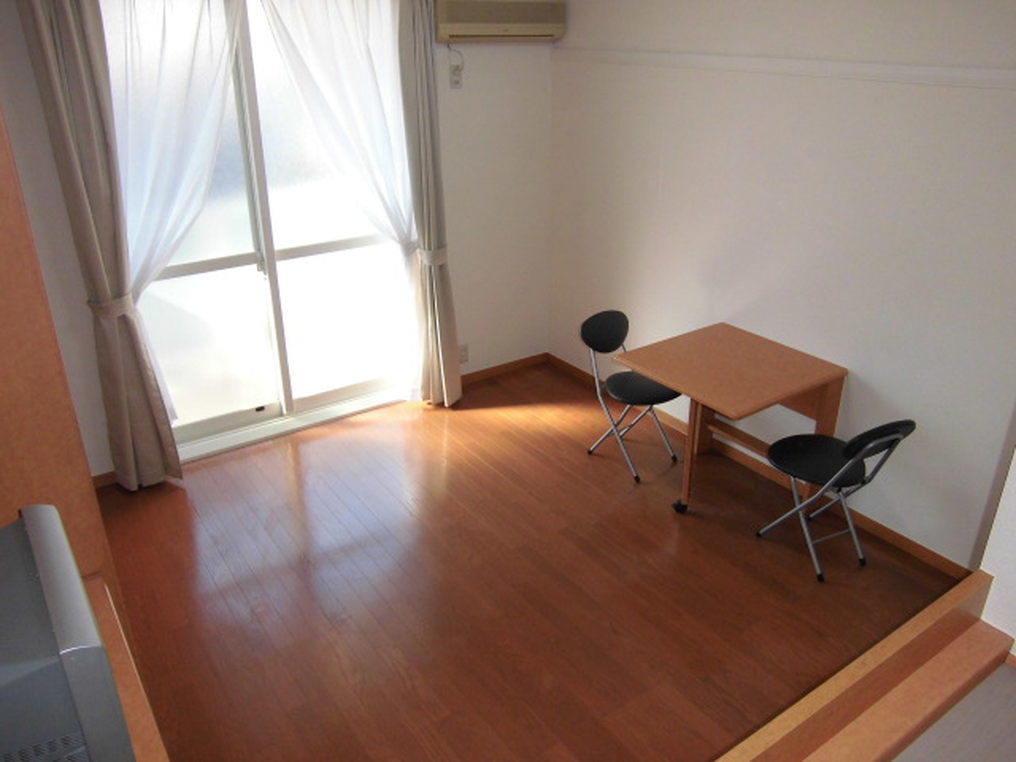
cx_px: 508
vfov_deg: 53.1
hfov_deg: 67.3
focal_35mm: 26
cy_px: 381
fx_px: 763
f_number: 2.8
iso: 100
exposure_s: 1/100
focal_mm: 4.7
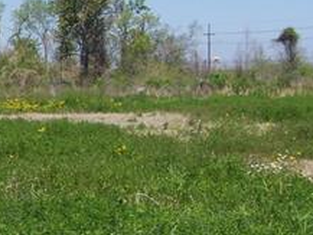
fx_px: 1013
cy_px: 154
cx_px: -74
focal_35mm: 112
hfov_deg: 16.7
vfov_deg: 13.2
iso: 80
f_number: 4
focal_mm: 6.3
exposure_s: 1/640
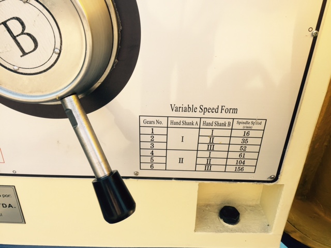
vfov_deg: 48.2
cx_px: 166
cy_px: 124
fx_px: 277
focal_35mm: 29
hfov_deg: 61.7
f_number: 2.2
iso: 32
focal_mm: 4.15
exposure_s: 1/177
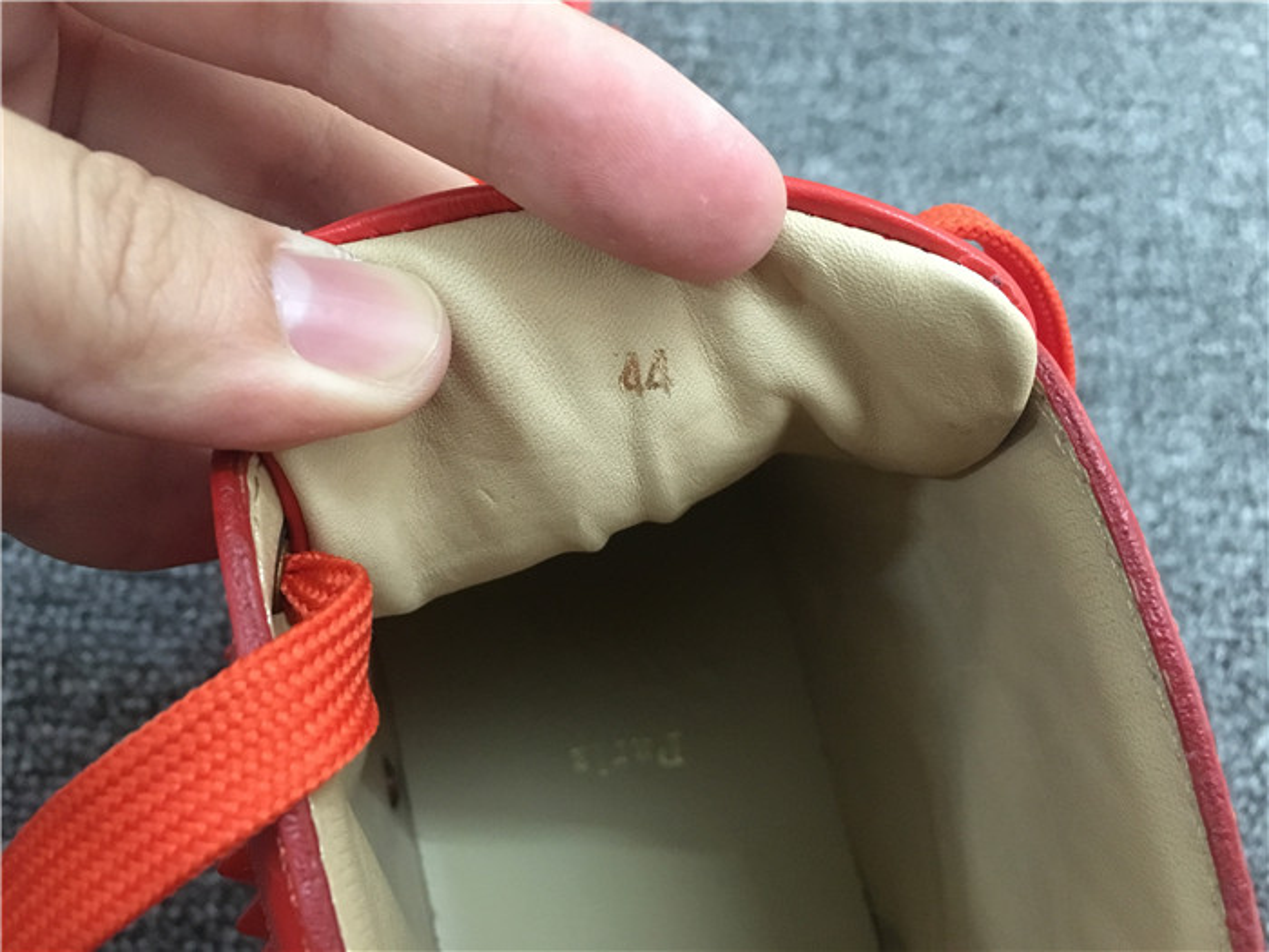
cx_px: 634
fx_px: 1063
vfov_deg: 48.2
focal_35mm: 29
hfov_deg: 61.7
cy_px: 476
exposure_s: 1/17
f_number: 2.2
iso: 320
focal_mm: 4.15
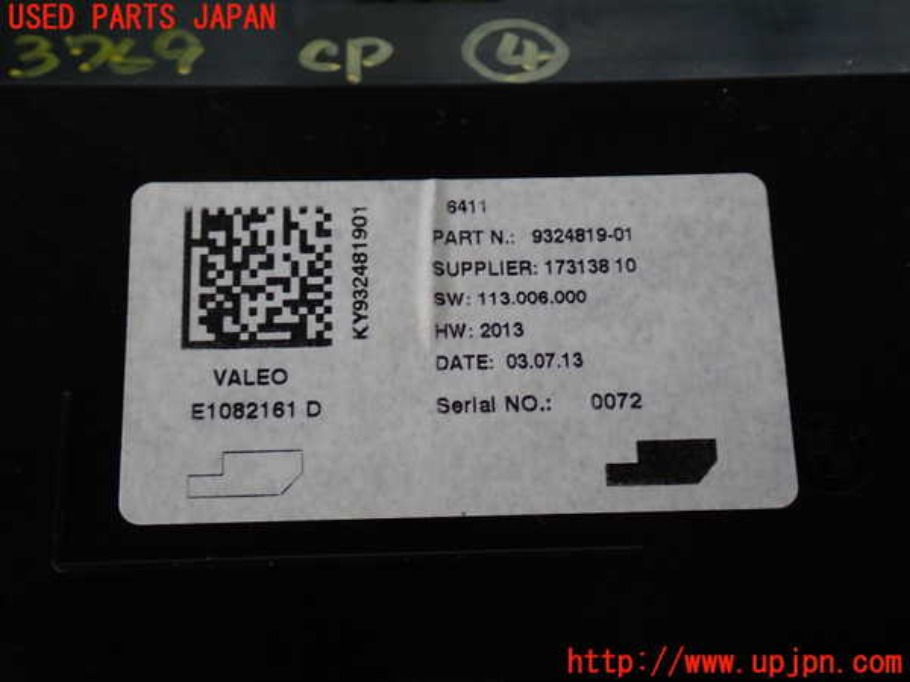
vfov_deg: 32.9
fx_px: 1157
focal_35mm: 44
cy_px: 341
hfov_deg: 42.9
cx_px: 455
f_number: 2.9
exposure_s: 1/50
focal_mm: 7.84
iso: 200
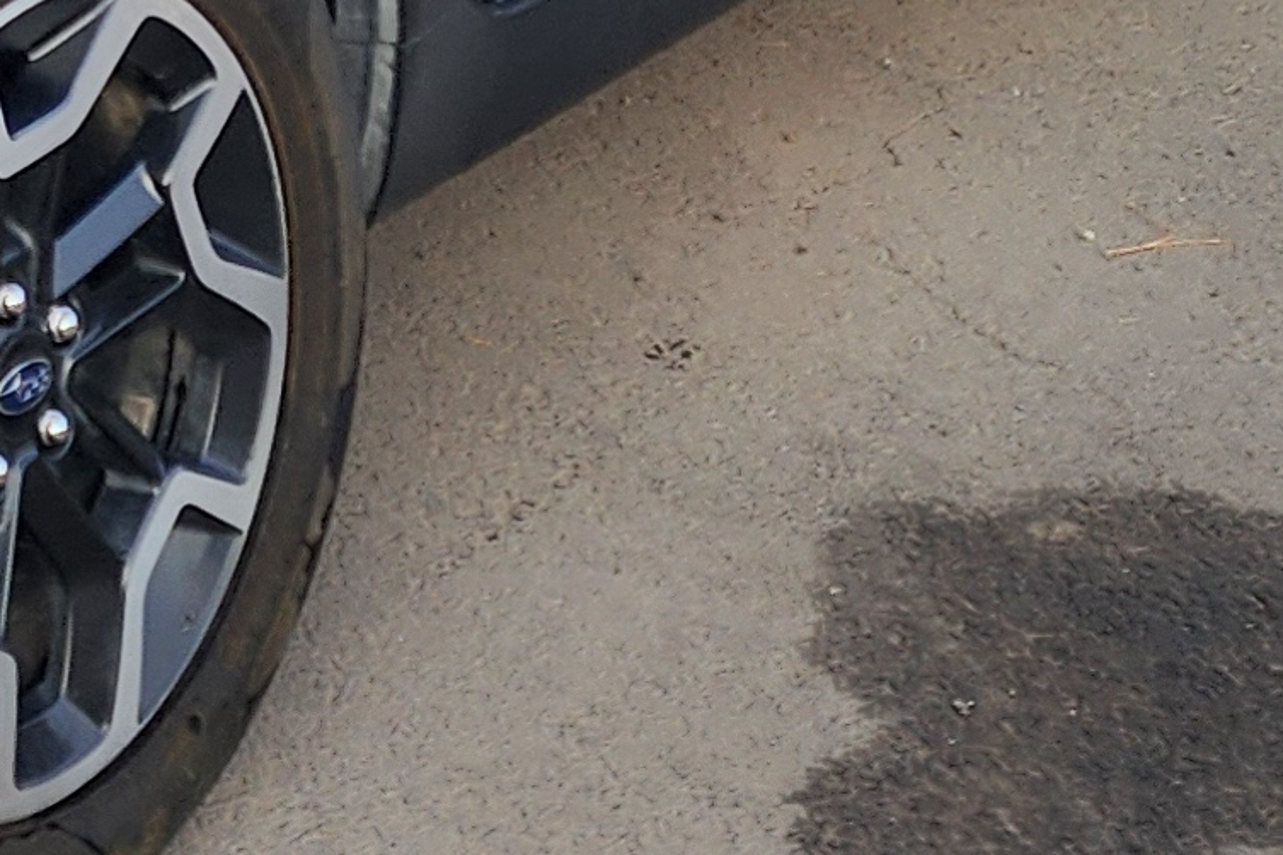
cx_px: -526
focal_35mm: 127
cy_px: -792
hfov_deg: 15.2
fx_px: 4526
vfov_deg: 10.1
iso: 32
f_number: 1.8
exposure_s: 1/180
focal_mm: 6.4
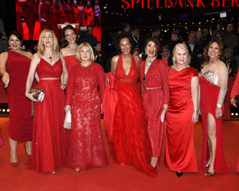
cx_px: 119
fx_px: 248
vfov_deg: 42.3
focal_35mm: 35
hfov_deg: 51.5
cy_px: 92
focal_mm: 17
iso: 640
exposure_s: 1/200
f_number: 7.1
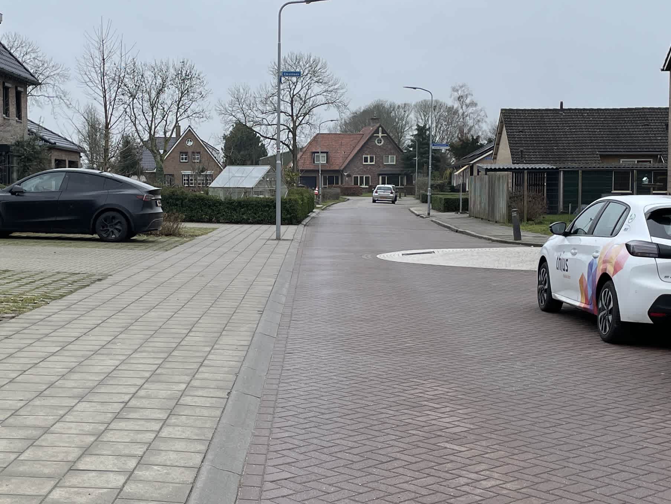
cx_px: 279
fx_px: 1125
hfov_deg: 33.2
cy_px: 258
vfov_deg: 25.2
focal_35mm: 58
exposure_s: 1/932
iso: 32
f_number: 1.6
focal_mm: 4.2
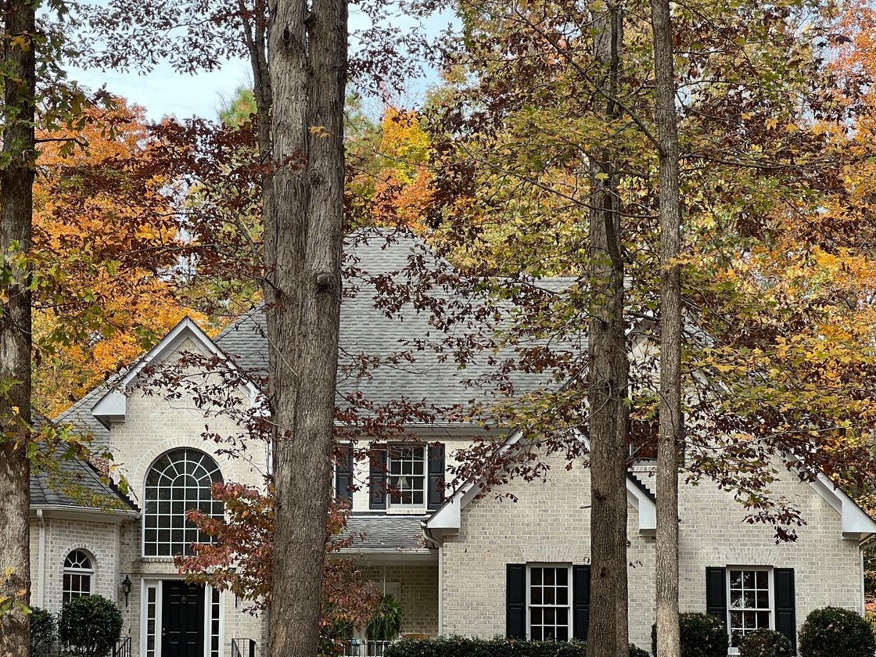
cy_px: 354
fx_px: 2632
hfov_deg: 18.9
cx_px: 323
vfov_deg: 14.2
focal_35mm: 104
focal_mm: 9
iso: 32
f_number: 2.8
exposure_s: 1/142
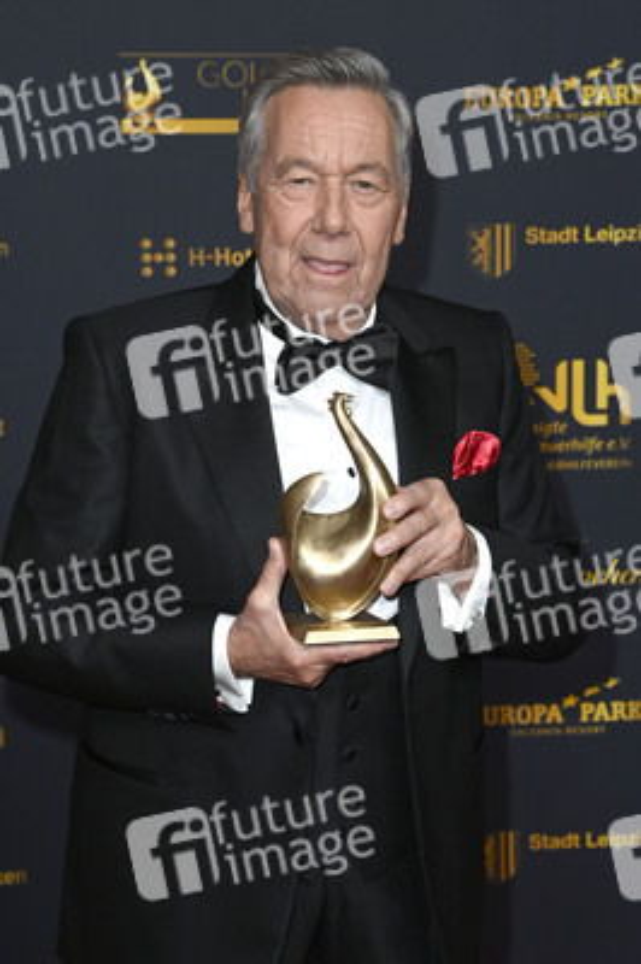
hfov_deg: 17.5
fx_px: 2087
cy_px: 482
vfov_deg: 26.0
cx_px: 320
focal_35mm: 78
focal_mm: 78
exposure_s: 1/250
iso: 2000
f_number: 6.3
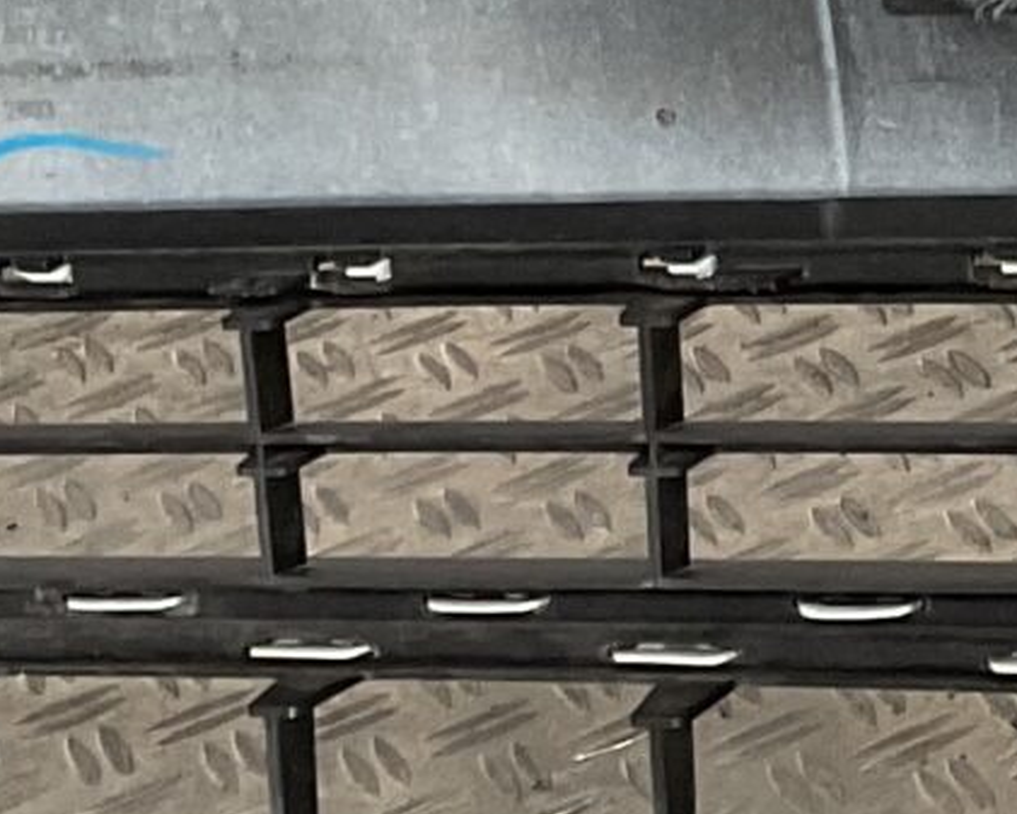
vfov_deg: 9.0
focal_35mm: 172
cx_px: 1573
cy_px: 411
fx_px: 5178
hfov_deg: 10.8
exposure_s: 1/50
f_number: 1.8
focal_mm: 3
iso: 64
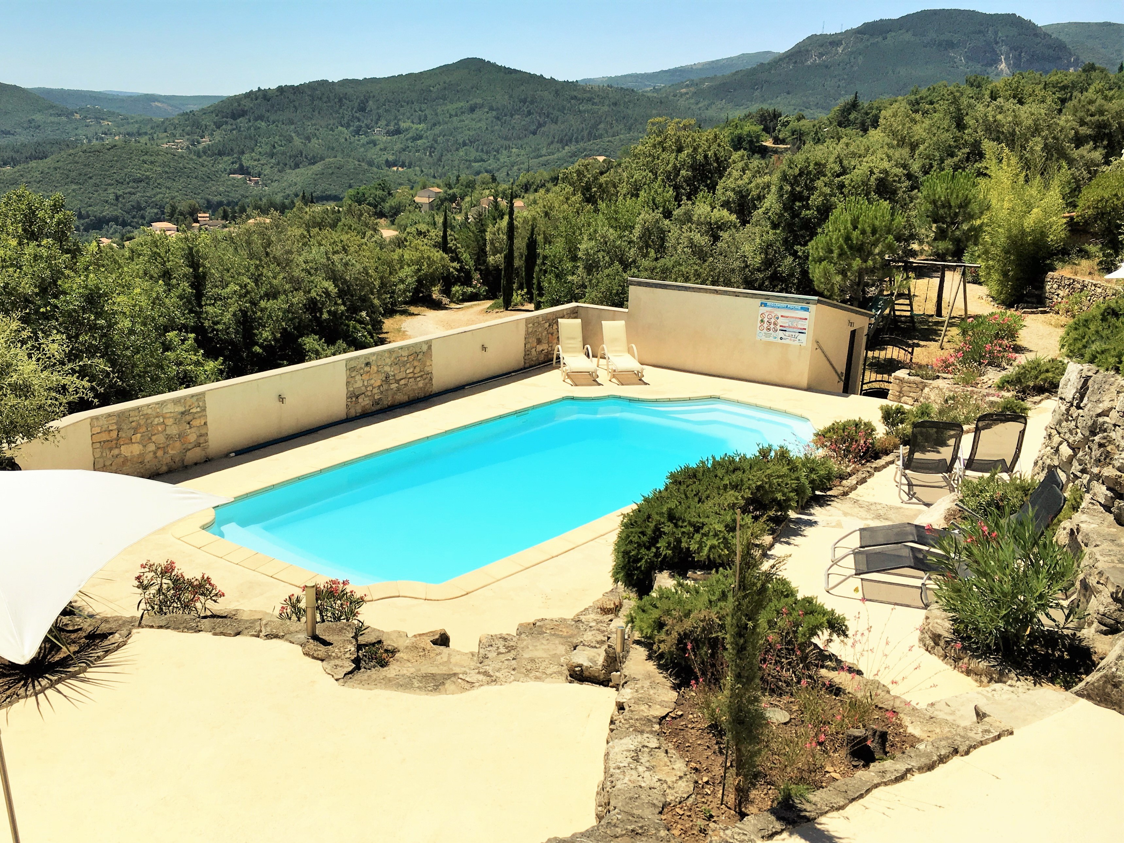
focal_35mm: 29
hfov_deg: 61.7
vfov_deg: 48.2
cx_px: 562
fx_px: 942
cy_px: 422
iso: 25
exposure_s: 1/3344
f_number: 2.2
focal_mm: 4.15
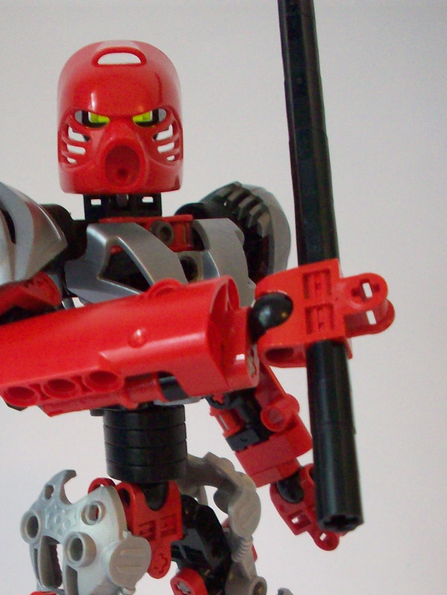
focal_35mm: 66
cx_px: 118
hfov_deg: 22.1
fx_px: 1136
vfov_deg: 28.4
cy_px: 524
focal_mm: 6.2
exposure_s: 1/10.8
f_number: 2.8
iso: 160
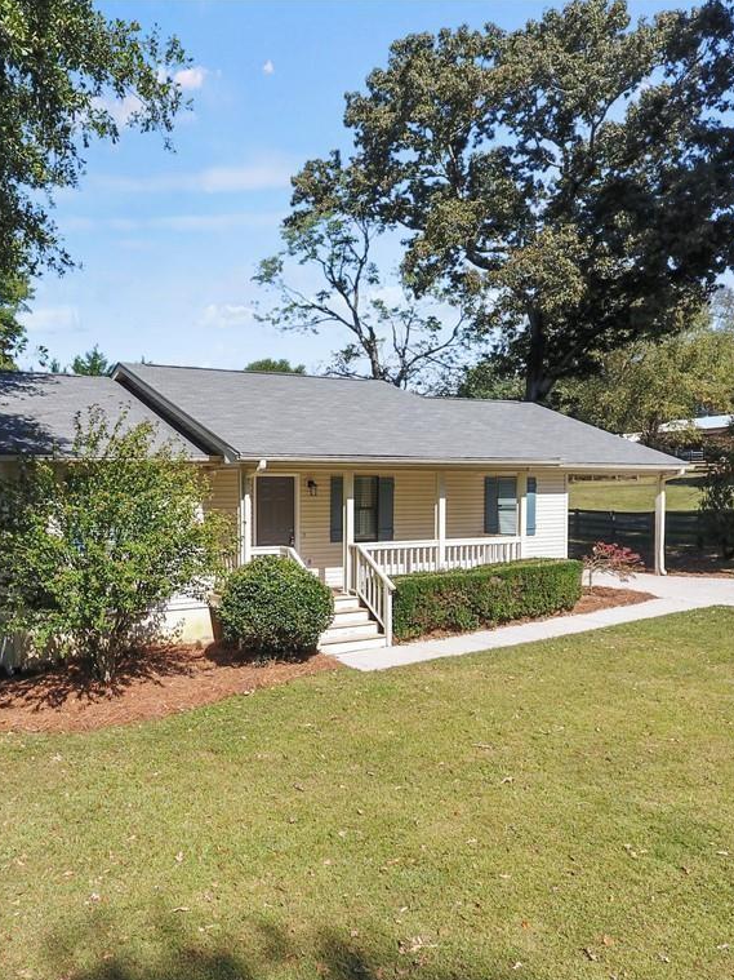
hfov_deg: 49.5
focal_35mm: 27
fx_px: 764
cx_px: 192
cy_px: 493
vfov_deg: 65.3
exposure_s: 1/640
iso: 100
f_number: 2.8
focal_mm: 3.61
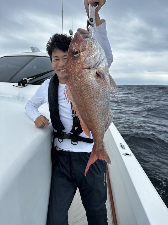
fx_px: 155
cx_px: 84
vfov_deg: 71.6
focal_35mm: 24
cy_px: 112
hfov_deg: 56.8
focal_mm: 6.86
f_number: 1.78
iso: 80
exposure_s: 1/1453
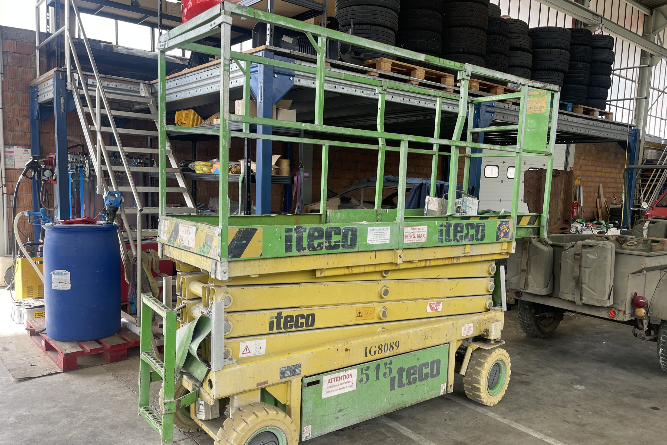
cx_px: 335
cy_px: 246
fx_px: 500
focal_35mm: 27
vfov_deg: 47.9
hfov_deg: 67.4
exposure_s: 1/186
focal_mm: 5.1
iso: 32
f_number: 1.6
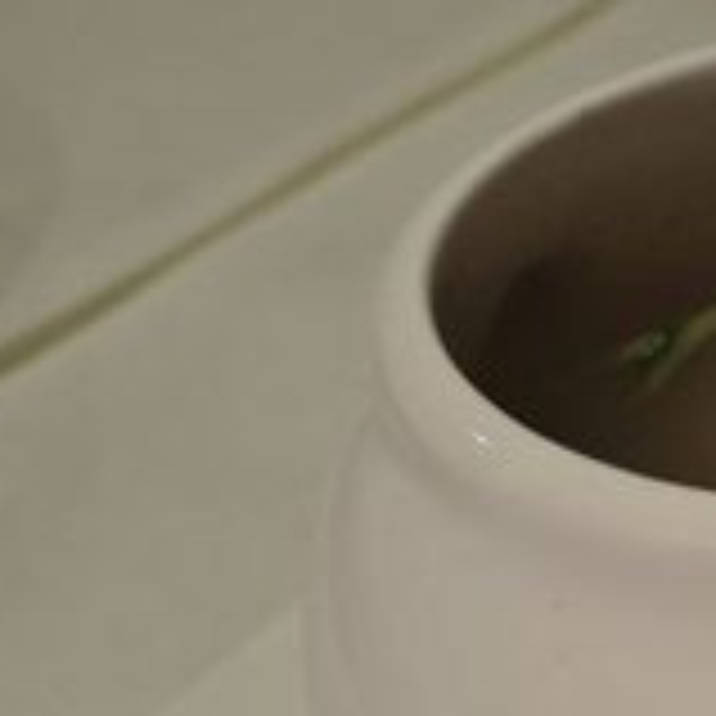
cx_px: 1022
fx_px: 1685
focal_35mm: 72
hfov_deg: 20.9
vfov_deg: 23.5
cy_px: 608
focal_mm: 10
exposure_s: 1/50
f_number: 2.8
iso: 400
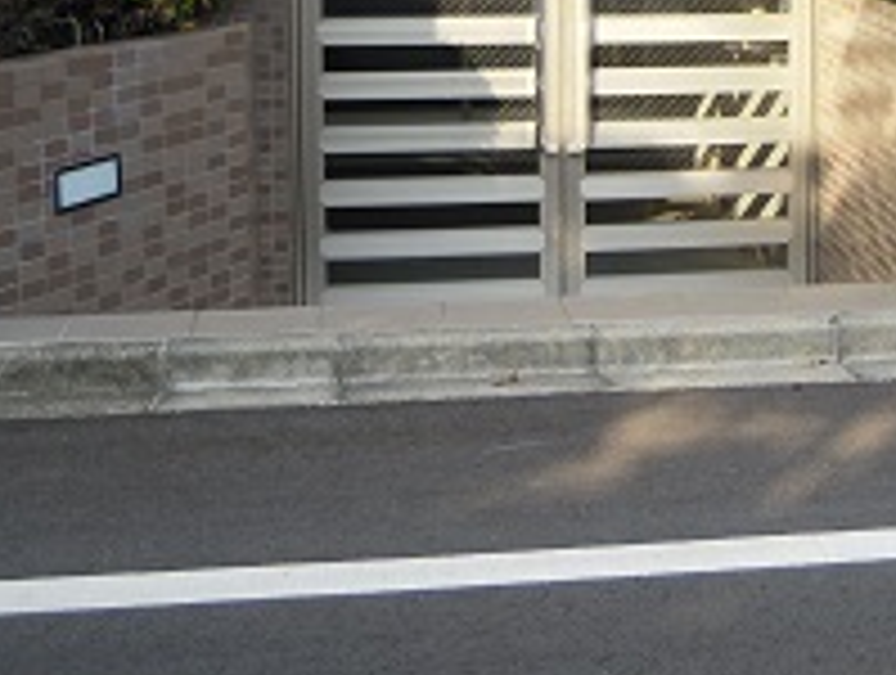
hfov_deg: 24.4
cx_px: 842
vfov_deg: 18.8
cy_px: 50
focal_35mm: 77
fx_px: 1997
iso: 100
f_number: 2.8
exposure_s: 1/320
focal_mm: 5.7
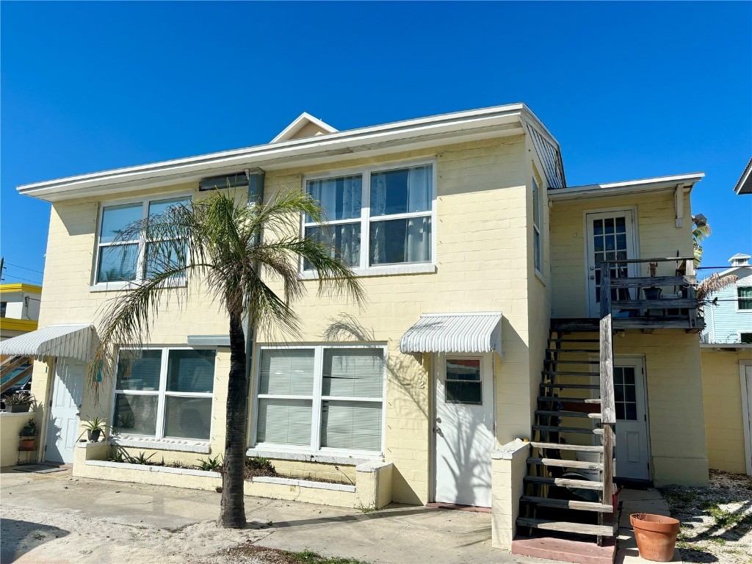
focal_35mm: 26
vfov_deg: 53.1
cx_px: 376
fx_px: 565
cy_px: 282
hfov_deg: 67.3
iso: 50
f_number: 1.6
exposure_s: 1/7692
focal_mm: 5.96
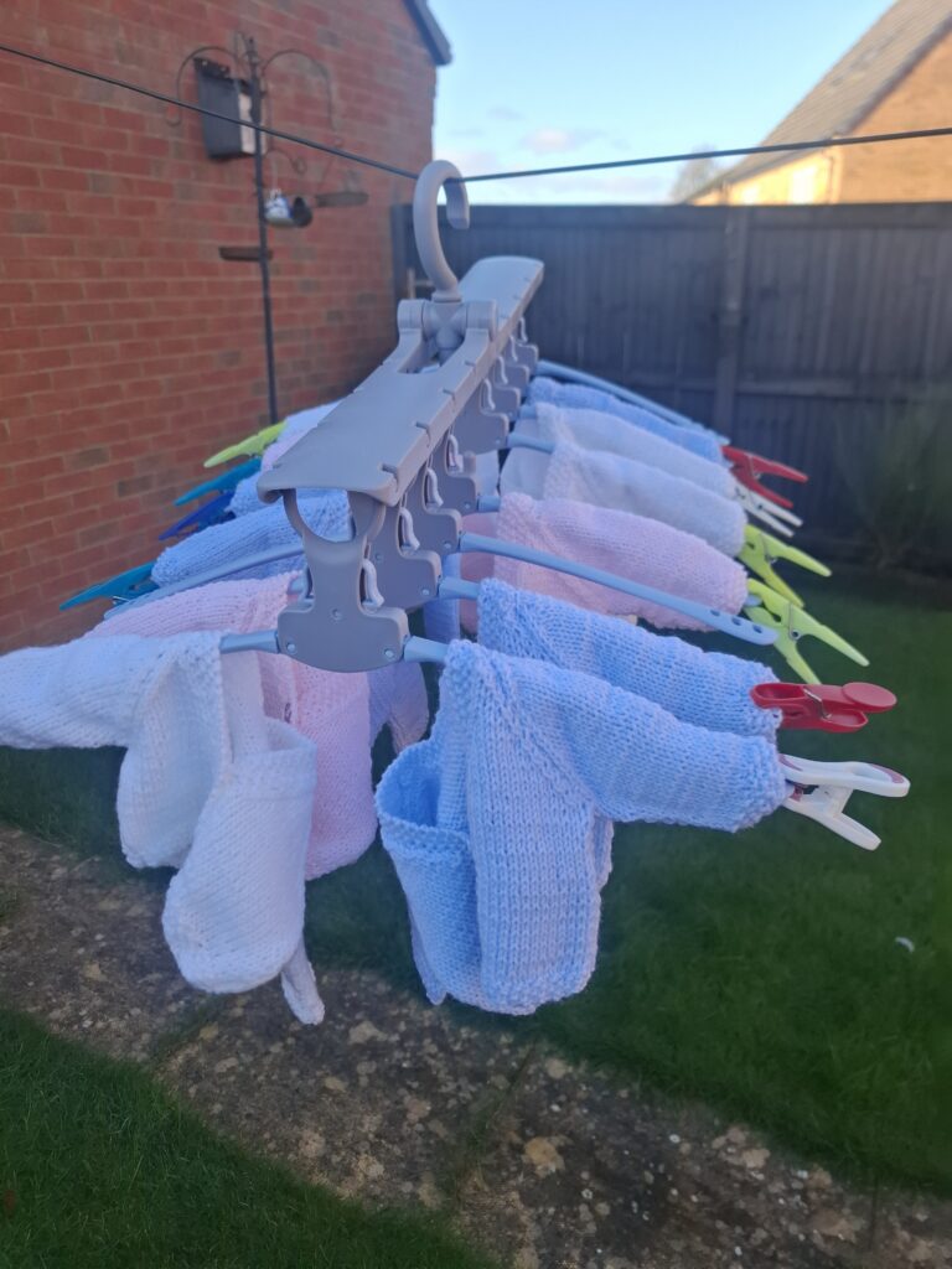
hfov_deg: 58.9
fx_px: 843
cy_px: 634
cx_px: 476
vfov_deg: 73.9
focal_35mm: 23
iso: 50
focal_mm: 5.54
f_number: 1.8
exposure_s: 1/494
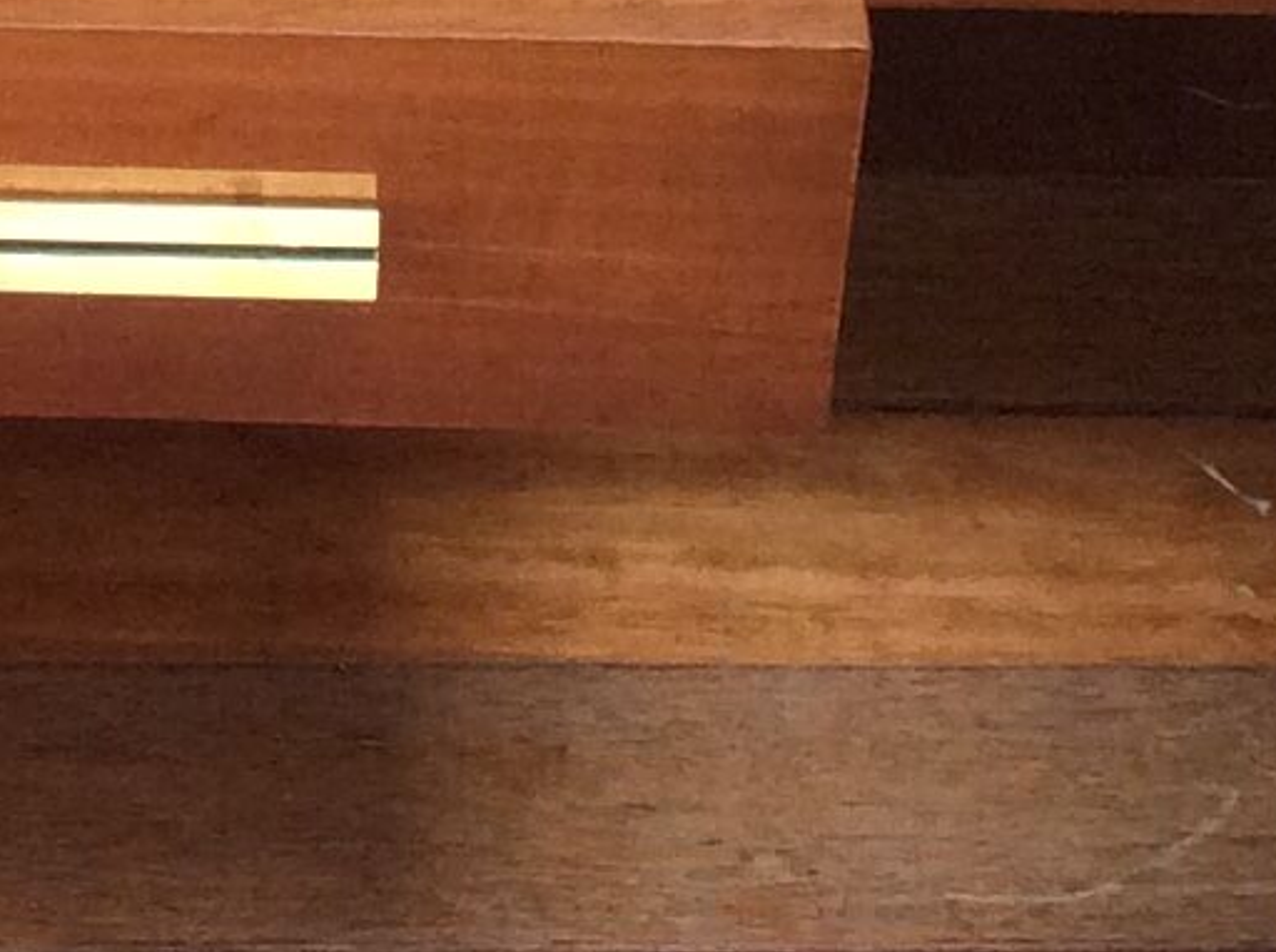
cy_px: -897
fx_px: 5960
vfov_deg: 8.7
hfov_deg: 12.0
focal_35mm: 162
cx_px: -122
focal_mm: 3.3
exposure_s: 1/100
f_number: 2.4
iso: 64
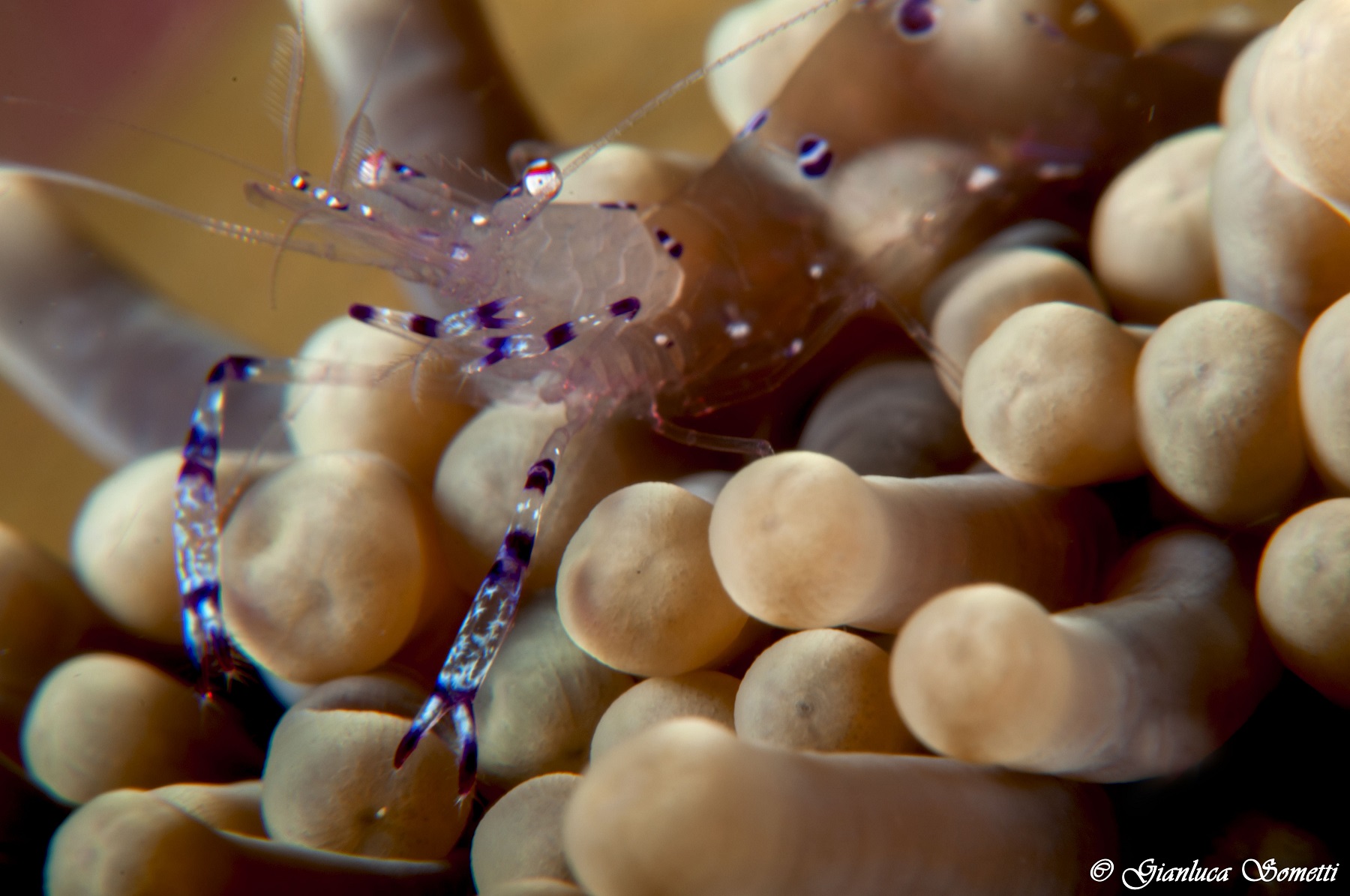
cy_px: 448
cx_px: 675
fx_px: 5898
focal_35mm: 158
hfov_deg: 13.1
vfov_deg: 8.7
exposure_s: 1/200
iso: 200
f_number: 36
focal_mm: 105
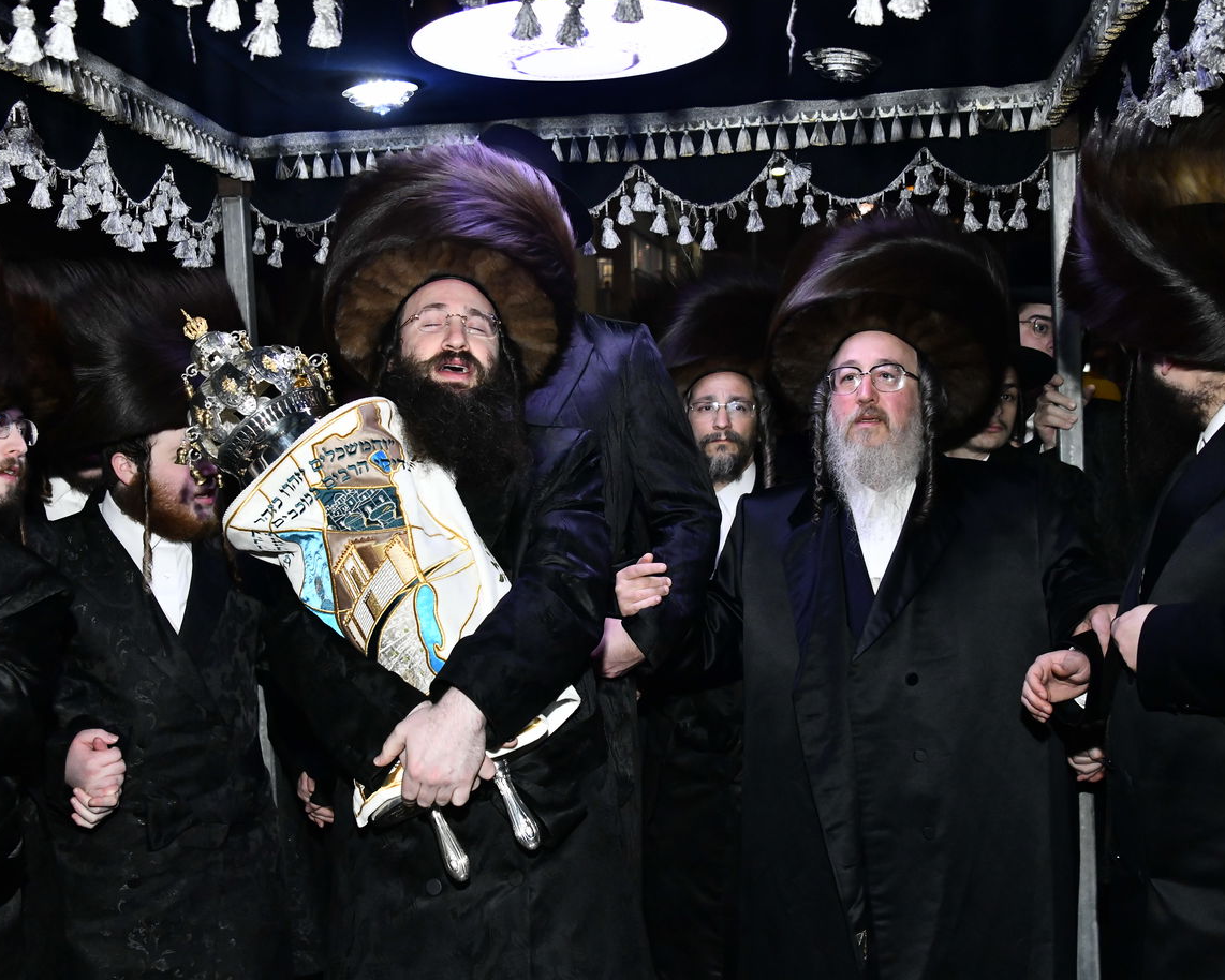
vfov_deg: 32.8
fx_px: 1668
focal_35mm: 46
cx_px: 601
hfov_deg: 40.3
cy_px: 494
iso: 2500
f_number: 5.6
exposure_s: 1/320
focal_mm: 40
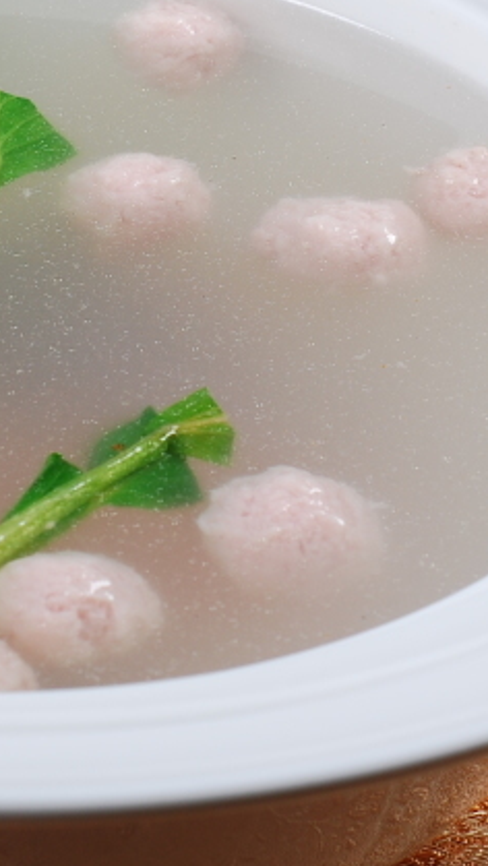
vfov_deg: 11.2
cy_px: 208
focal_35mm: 192
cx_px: 23
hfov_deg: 6.3
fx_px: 4412
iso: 100
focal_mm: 50
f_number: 10
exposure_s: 1/160
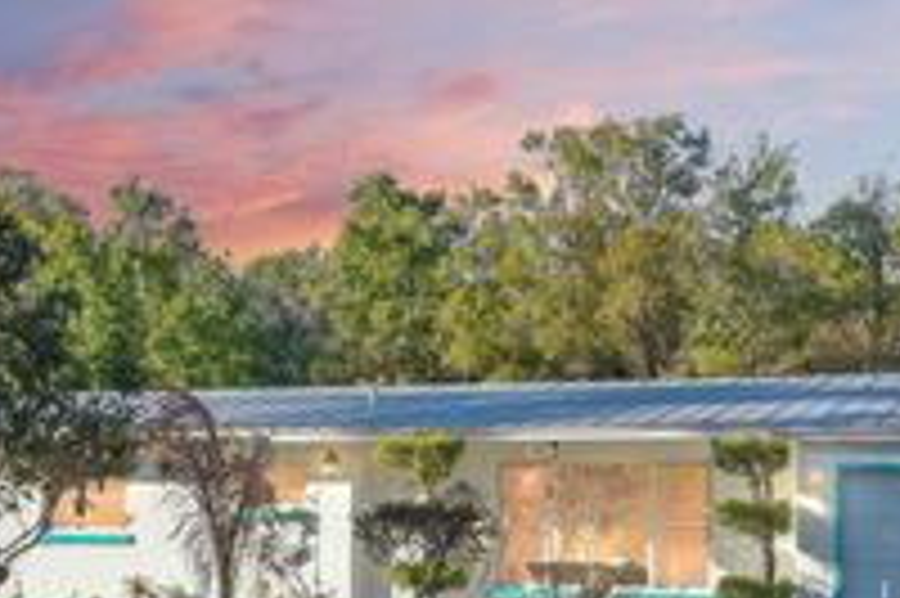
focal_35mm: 70
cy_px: 528
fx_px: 1749
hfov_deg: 28.8
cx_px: 351
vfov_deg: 19.1
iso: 100
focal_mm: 10.26
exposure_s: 1/200
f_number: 5
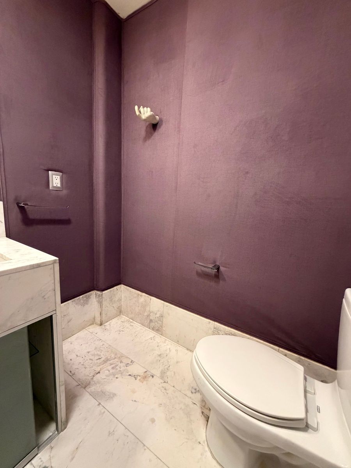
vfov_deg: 102.1
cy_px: 234
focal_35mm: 14
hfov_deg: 85.7
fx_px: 189
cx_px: 176
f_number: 2.2
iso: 640
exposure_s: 1/60
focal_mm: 2.22
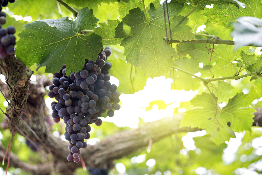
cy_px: 88
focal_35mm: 50
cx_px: 131
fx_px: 364
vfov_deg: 27.0
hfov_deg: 39.6
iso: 640
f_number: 2.8
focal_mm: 50
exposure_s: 1/200
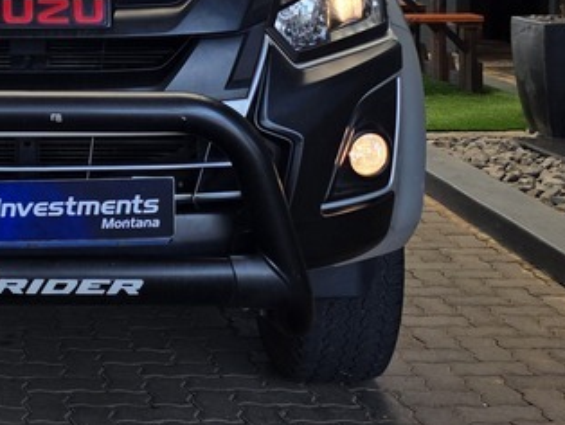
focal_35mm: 75
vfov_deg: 19.1
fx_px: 1225
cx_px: 47
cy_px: -11
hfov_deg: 25.1
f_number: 1.7
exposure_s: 1/2077
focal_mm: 6.25
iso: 80
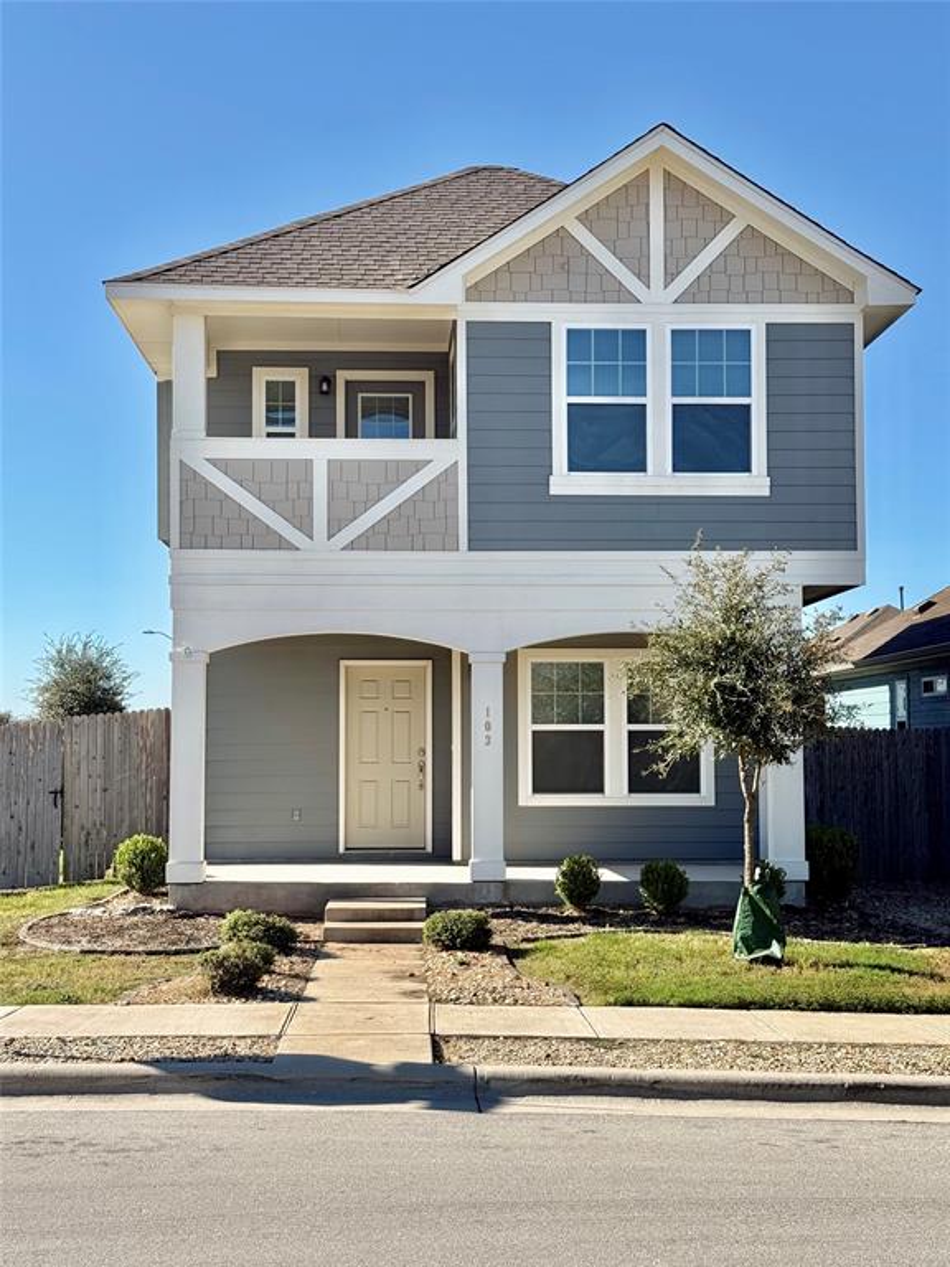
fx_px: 1756
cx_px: 475
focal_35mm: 48
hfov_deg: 30.3
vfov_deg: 39.7
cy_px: 634
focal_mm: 6.76
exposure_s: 1/3378
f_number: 1.78
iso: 64
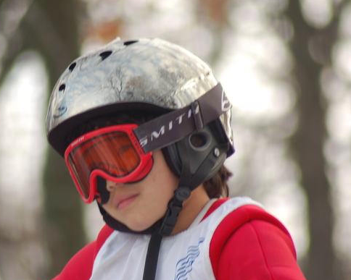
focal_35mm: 558
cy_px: 152
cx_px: 140
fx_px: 5795
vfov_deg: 2.8
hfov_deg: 3.5
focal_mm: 300
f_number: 5.6
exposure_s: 1/125
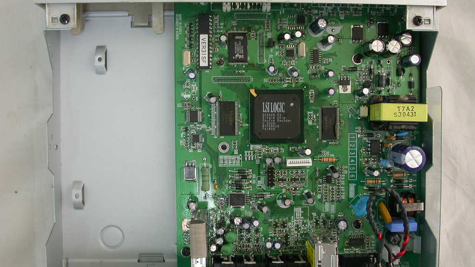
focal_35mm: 45
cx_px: 238
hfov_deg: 45.5
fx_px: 567
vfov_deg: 26.5
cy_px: 136
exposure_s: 1/39.4
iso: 100
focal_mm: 8.6
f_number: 2.7
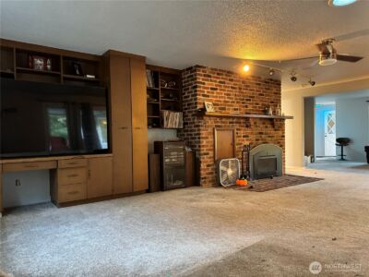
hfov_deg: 71.6
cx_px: 184
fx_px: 256
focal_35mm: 24
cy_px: 138
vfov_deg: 56.8
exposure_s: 1/40
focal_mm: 6.76
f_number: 1.78
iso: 1000
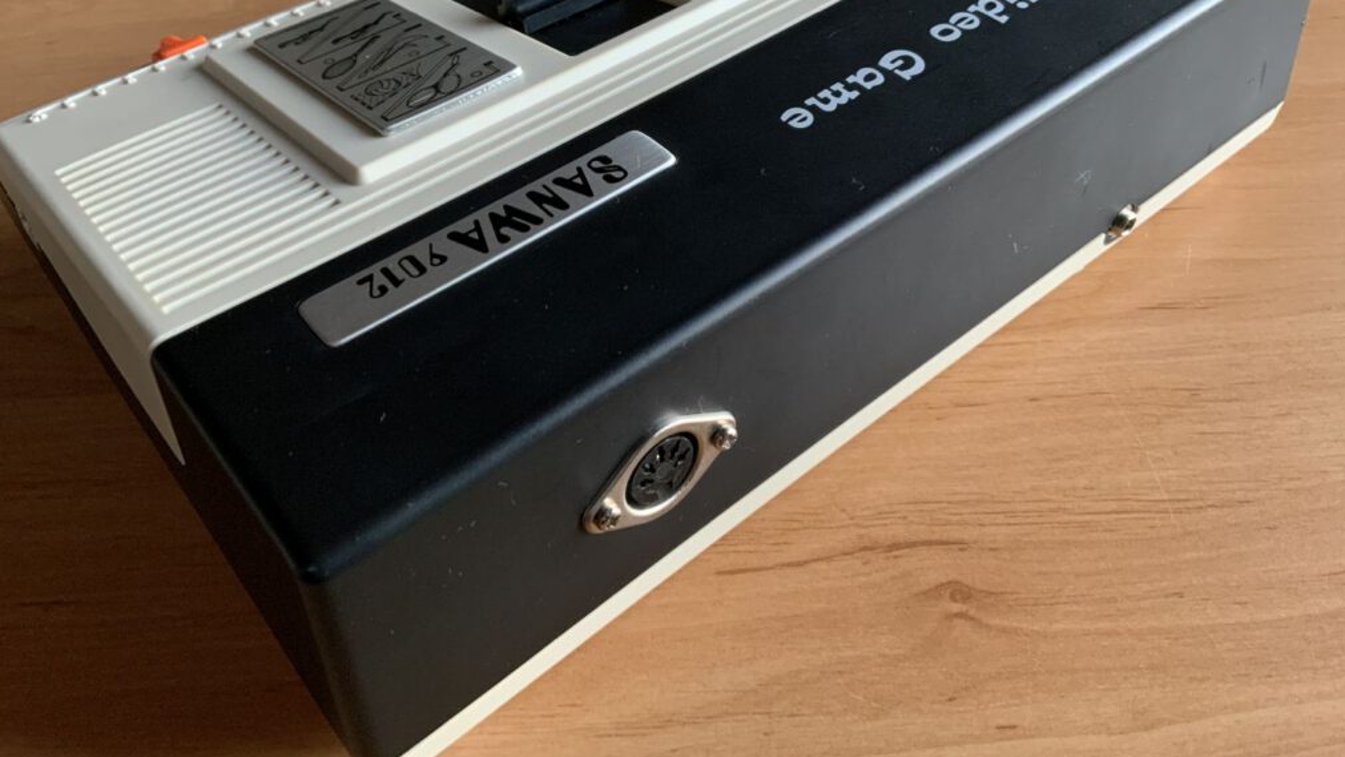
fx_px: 1141
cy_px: 266
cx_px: 671
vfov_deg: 36.4
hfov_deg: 61.0
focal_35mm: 32
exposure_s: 1/60
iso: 250
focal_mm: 3
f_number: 1.8
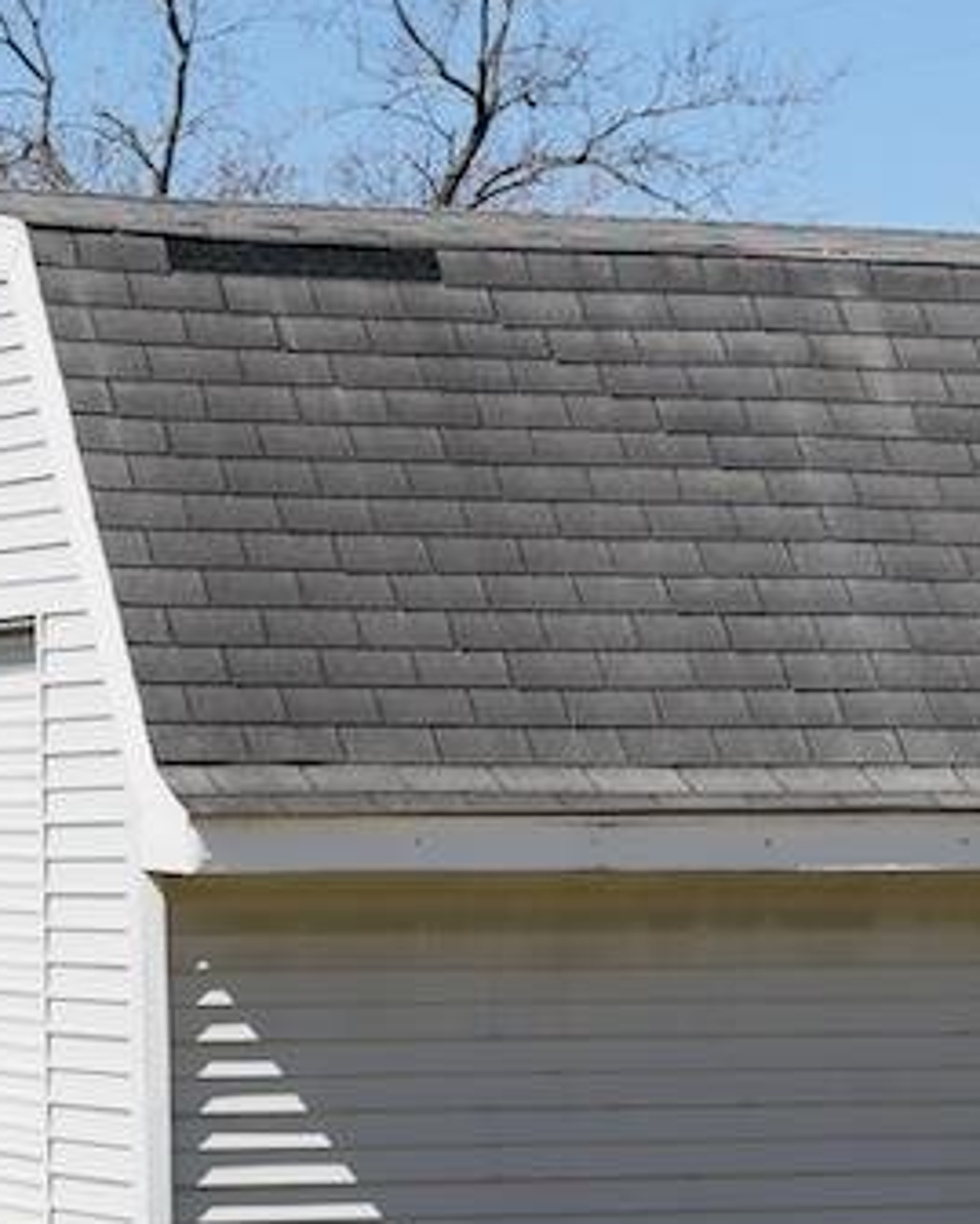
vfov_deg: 14.4
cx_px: -517
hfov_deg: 11.1
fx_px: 4856
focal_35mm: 134
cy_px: 630
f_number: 1.78
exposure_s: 1/4386
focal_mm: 6.76
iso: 64
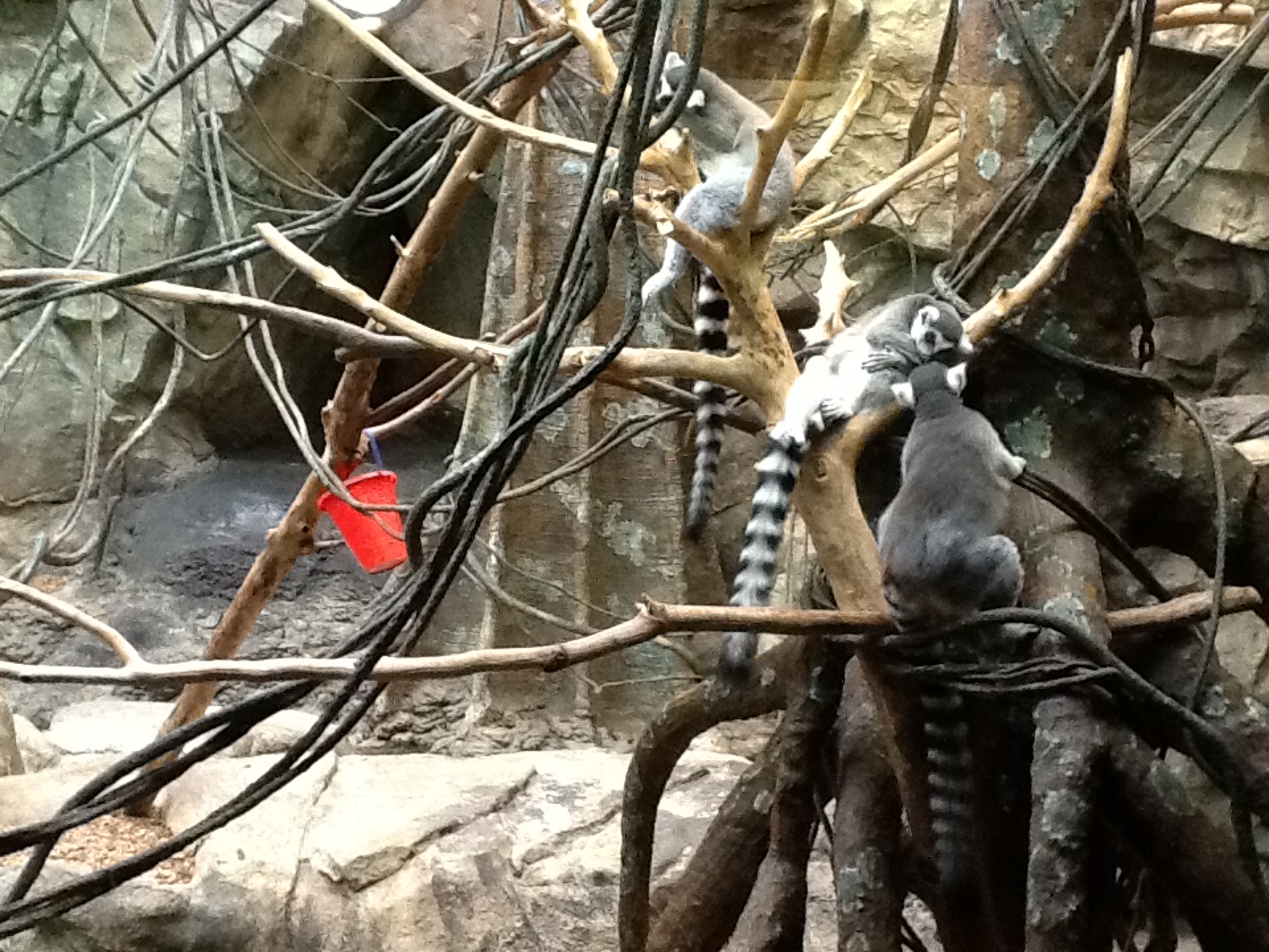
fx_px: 1173
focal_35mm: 32
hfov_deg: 56.8
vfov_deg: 44.2
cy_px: 476
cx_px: 634
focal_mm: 2.03
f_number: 2.4
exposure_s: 1/30
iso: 320
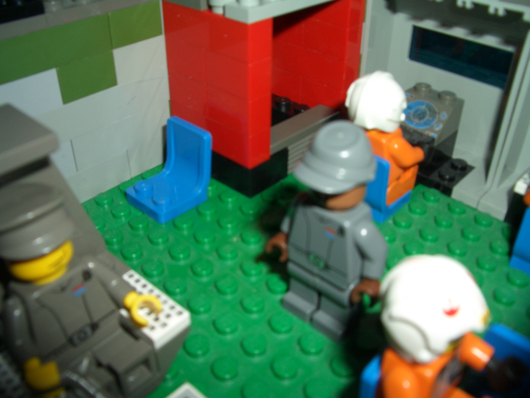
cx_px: 265
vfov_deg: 40.7
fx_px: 536
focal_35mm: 35
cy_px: 199
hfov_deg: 52.6
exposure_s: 1/60
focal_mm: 5.8
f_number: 4.3
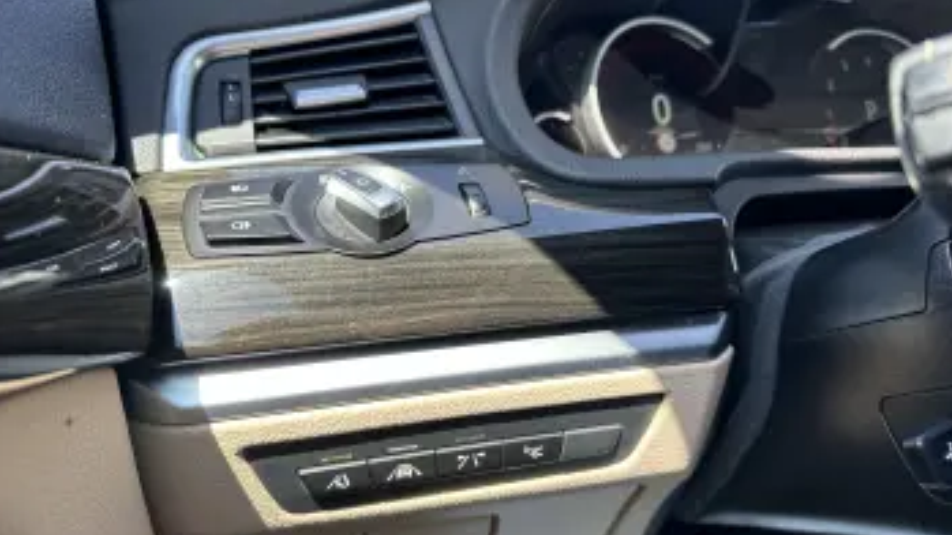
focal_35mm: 27
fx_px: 681
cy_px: 278
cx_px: 477
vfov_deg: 42.8
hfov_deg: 69.9
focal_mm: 6.86
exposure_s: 1/298
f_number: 1.78
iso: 80
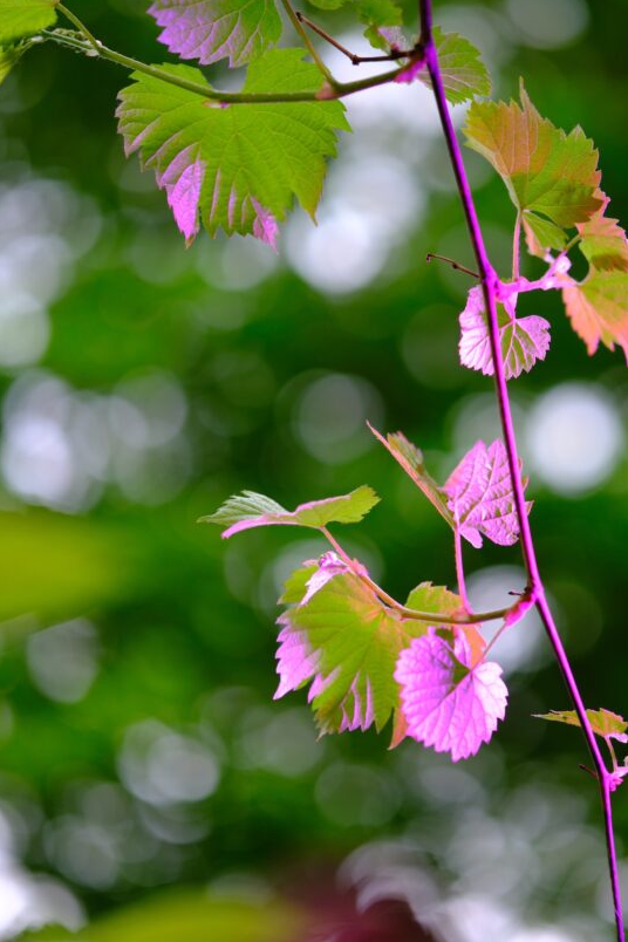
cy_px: 464
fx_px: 2800
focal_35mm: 107
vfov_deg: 19.1
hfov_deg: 12.8
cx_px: 395
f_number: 1.2
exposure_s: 1/250
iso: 160
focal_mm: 56
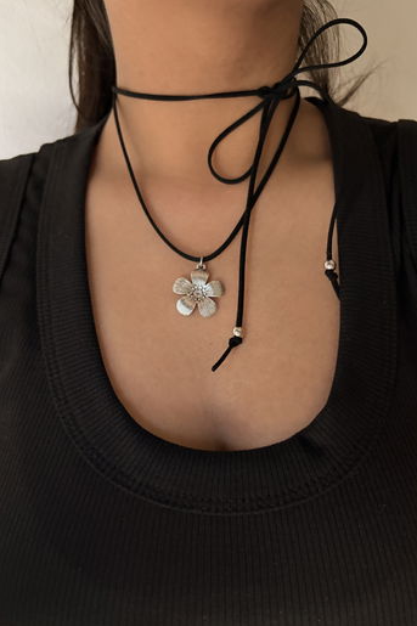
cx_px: 221
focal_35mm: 28
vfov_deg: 65.5
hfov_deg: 46.3
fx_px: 487
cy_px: 323
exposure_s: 1/25
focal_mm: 5.96
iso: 640
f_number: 1.6
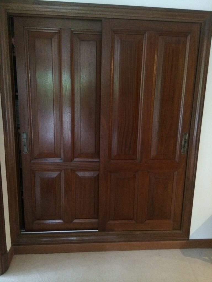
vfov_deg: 60.0
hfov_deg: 46.8
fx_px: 245
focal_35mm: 30
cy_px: 141
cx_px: 106
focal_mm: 4.12
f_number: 2.2
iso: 800
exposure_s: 1/17
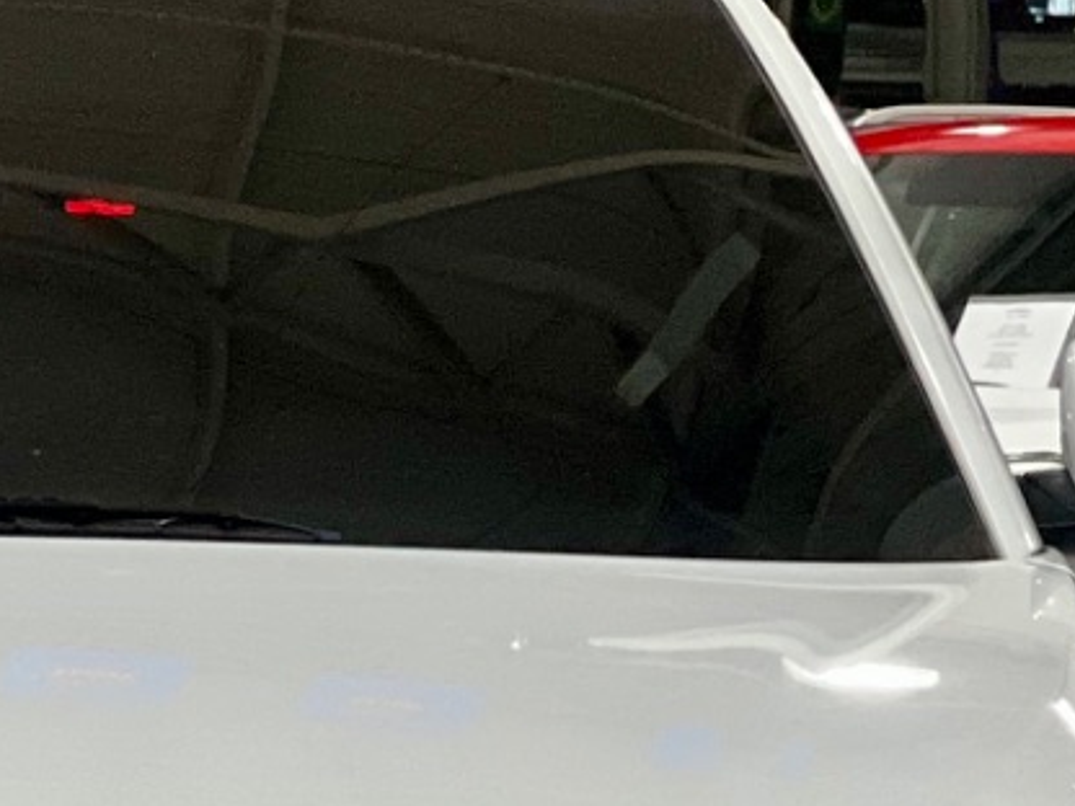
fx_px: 11025
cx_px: -217
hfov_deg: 5.6
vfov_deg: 4.2
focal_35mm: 355
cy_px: 1142
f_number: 2.8
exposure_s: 1/40
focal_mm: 9
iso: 320
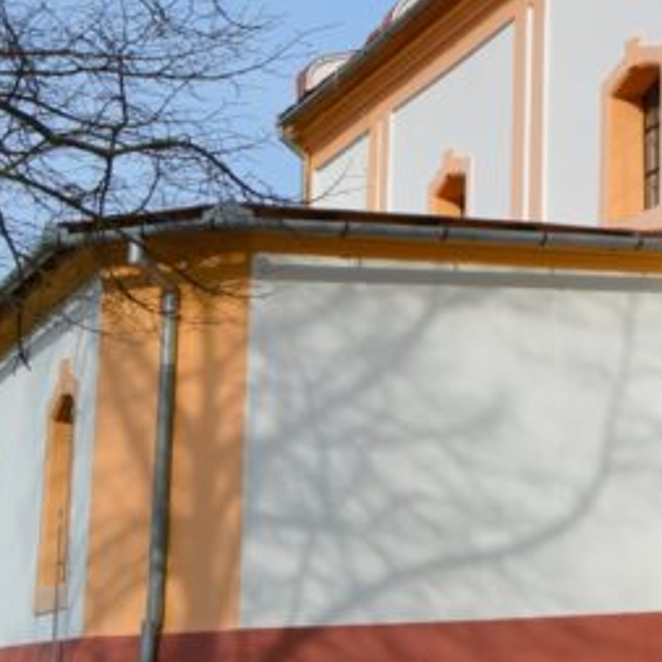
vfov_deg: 18.0
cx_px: 1036
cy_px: -68
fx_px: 2012
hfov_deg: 16.7
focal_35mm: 93
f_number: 9
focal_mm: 18
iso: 100
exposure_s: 1/320
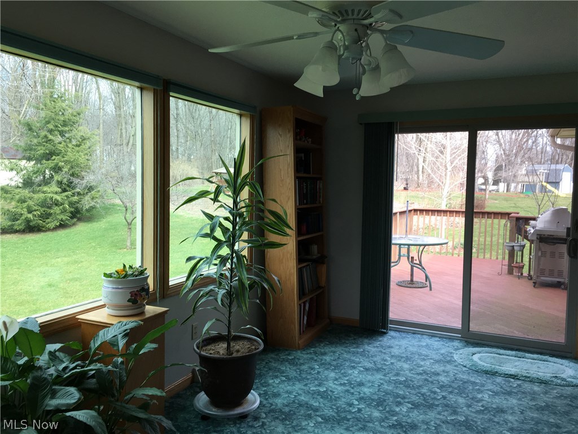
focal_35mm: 29
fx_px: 484
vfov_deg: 48.2
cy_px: 217
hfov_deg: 61.7
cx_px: 289
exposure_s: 1/120
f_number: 2.2
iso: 40
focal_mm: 4.15
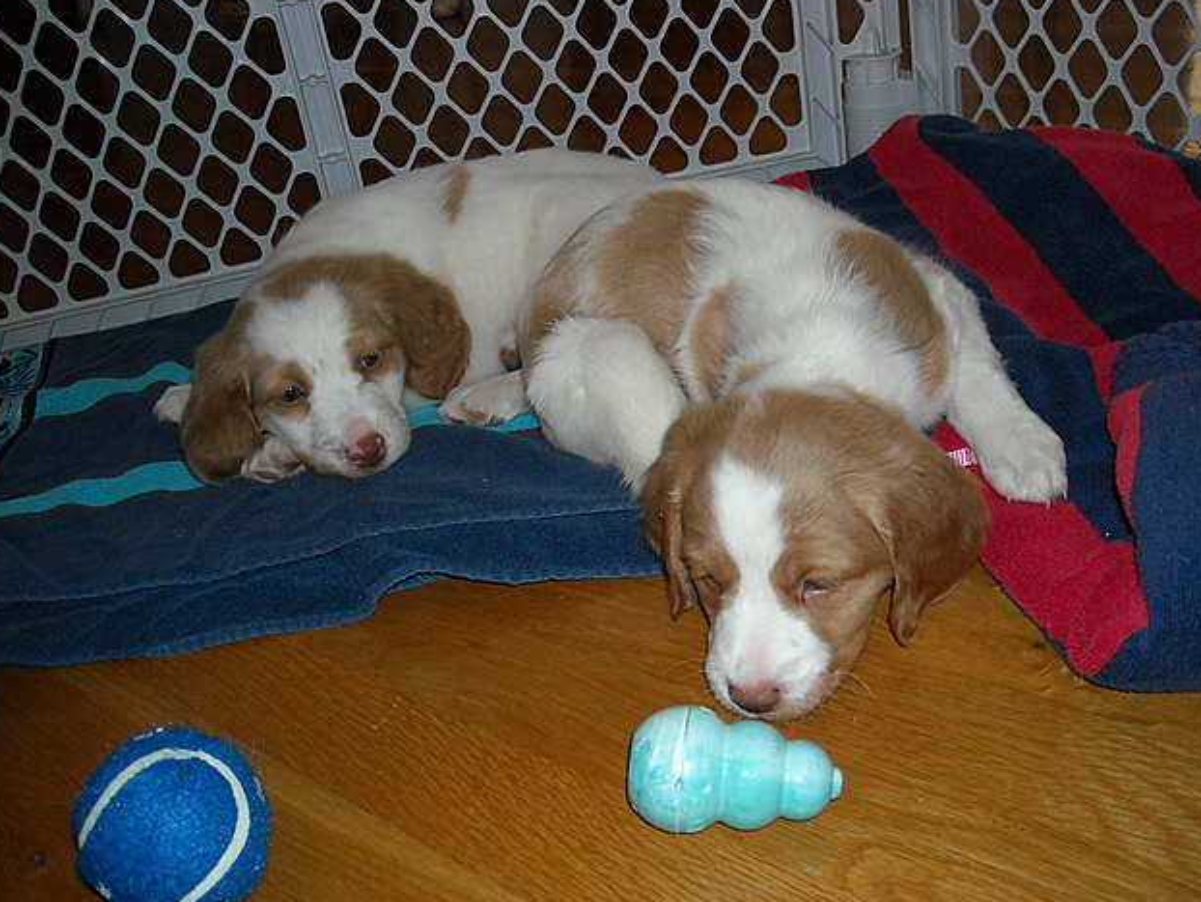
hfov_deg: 51.3
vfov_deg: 39.7
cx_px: 591
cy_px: 444
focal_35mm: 36
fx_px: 1249
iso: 200
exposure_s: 1/60
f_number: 2.8
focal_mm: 5.7
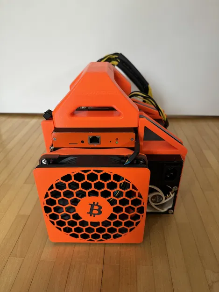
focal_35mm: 24
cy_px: 146
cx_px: 110
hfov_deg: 56.8
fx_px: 202
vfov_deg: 71.6
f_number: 1.78
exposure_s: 1/59
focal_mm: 6.86
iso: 250
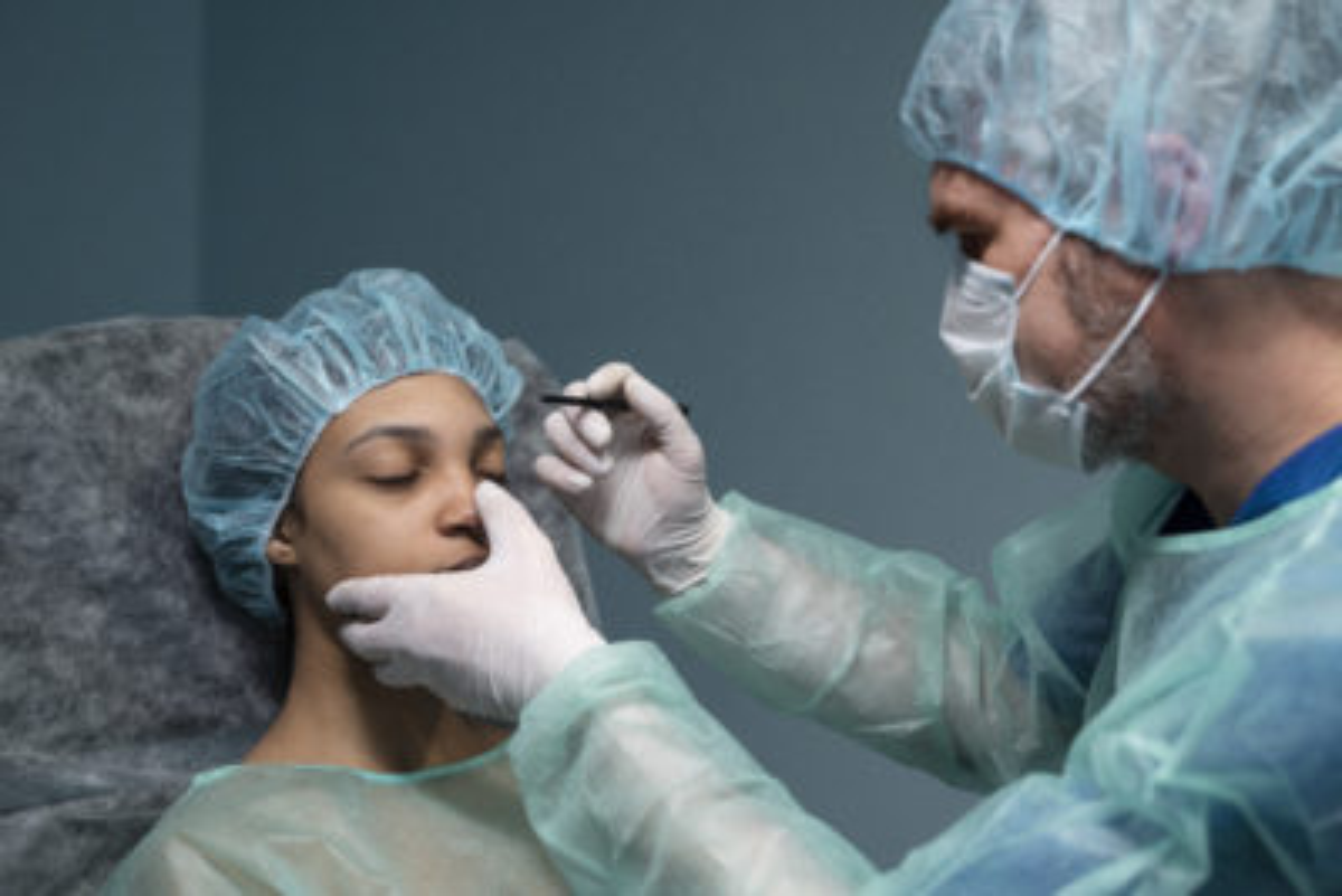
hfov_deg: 41.1
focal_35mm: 48
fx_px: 1790
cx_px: 671
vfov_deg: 28.1
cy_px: 448
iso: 1250
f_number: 3.2
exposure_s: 1/320
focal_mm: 48
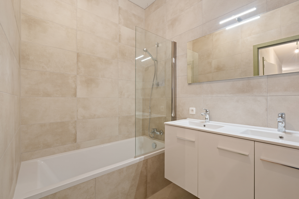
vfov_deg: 73.7
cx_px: 150
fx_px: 133
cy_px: 100
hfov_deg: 96.7
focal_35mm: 16
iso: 250
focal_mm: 16
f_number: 11
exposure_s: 2.5
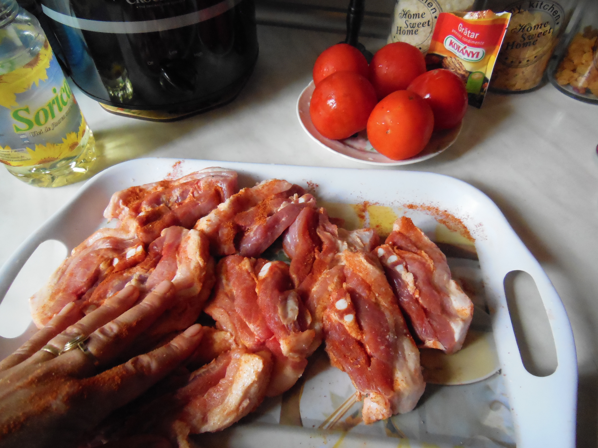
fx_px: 432
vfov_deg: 54.9
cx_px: 299
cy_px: 224
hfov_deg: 69.4
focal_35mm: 25
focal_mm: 4.5
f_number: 3.5
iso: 1600
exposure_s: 1/80
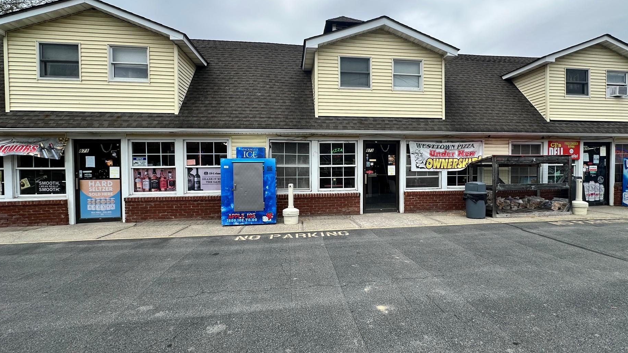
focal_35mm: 17
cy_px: 173
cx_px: 334
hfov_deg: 95.8
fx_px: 283
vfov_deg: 63.9
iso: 50
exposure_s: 1/1261
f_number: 2.2
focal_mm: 2.22
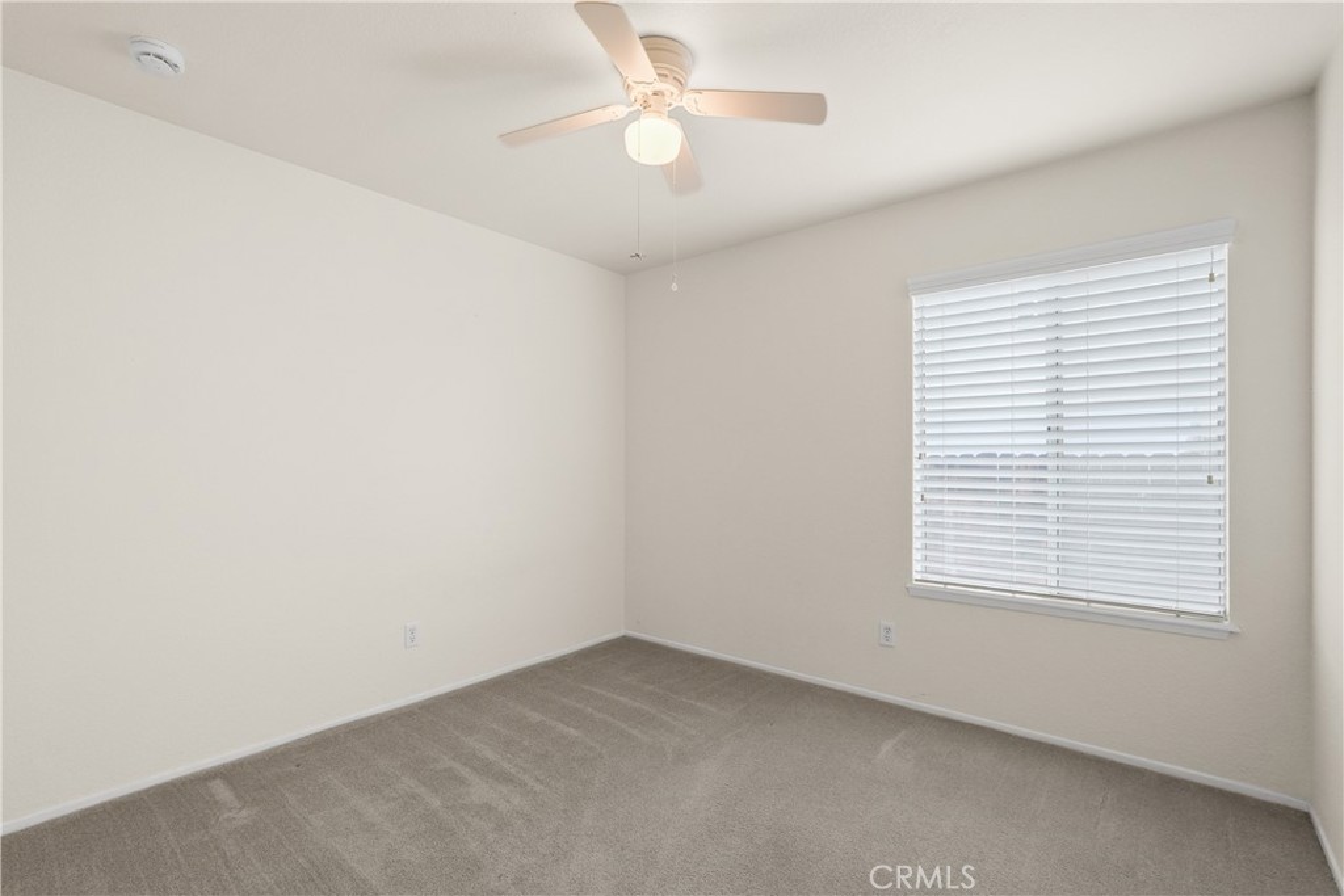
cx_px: 672
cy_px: 448
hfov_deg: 96.7
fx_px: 597
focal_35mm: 16
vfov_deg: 73.8
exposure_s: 1/15
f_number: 7.1
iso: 500
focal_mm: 16
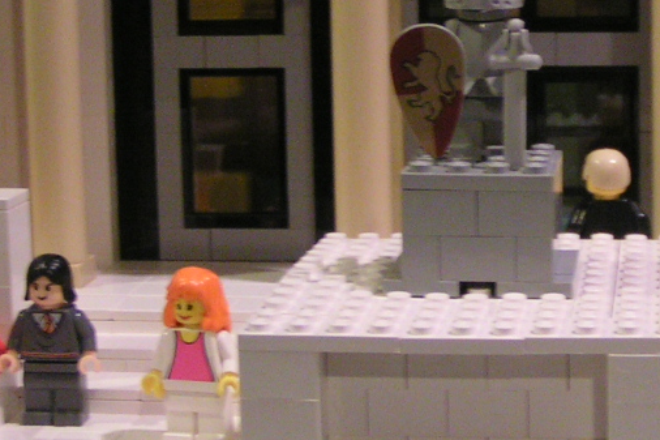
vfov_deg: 13.5
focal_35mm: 100
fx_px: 1833
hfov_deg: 20.2
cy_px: 21
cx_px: 503
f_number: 2.8
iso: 200
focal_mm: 5.8
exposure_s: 1/15
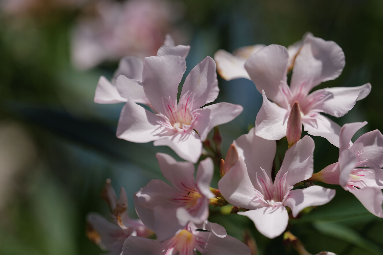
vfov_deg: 15.2
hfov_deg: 22.6
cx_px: 192
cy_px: 128
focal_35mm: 90
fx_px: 957
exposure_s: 1/1600
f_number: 4
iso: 100
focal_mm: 90
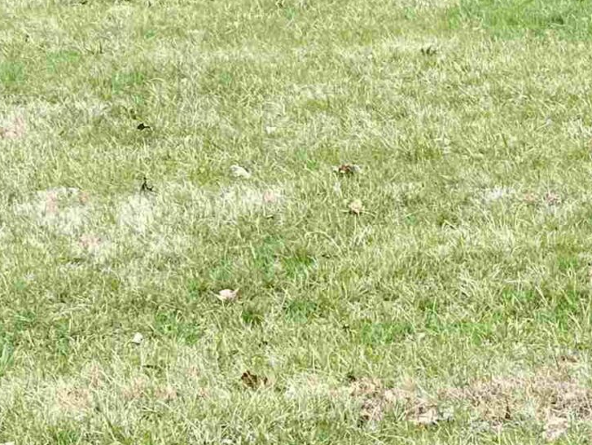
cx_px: 633
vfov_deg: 8.1
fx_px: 3131
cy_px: 160
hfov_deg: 10.7
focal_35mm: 183
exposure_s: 1/973
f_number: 1.6
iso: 50
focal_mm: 5.96
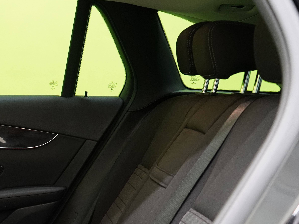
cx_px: -40
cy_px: 214
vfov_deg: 21.0
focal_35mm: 68
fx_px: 587
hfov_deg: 26.1
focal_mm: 28
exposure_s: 1/20
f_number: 5
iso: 3200
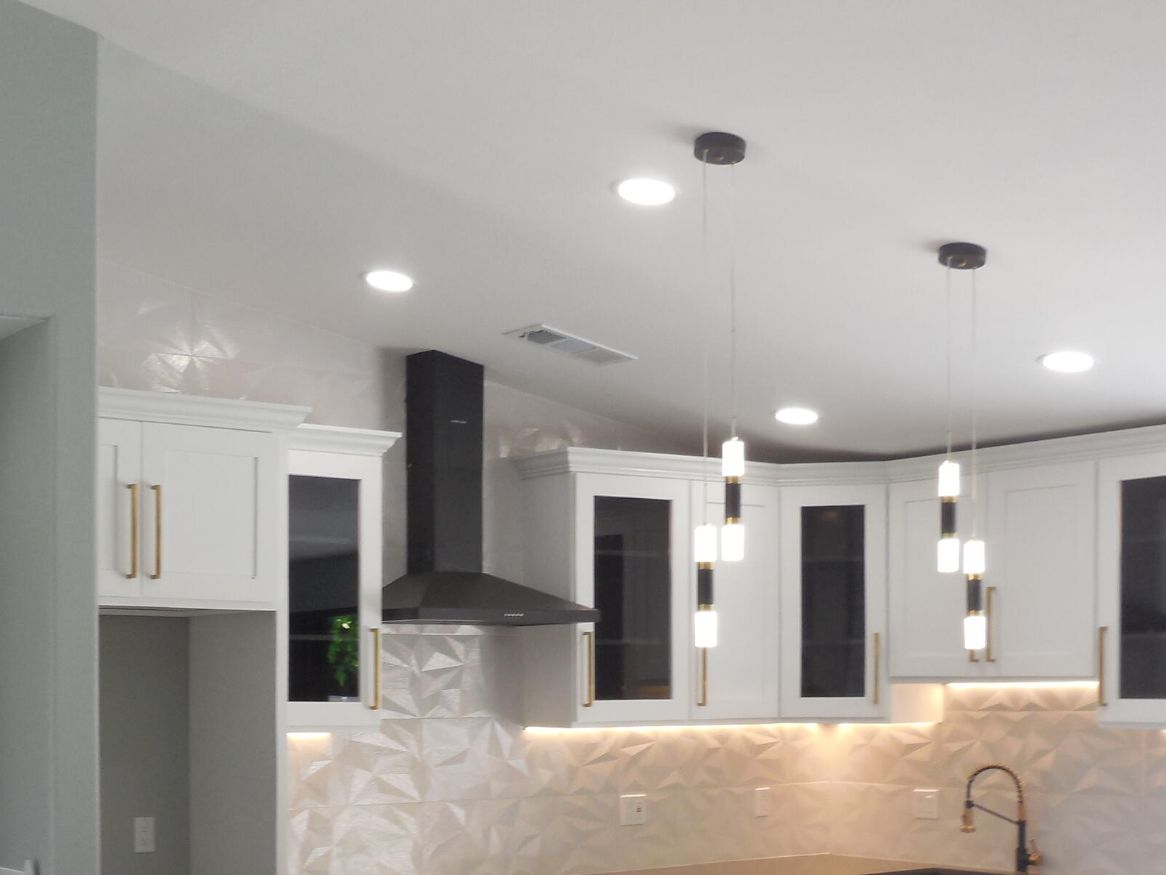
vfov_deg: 25.5
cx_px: 393
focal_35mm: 56
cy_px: 739
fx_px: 1886
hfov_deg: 34.1
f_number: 3.2
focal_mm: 5.3
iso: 125
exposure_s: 1/60
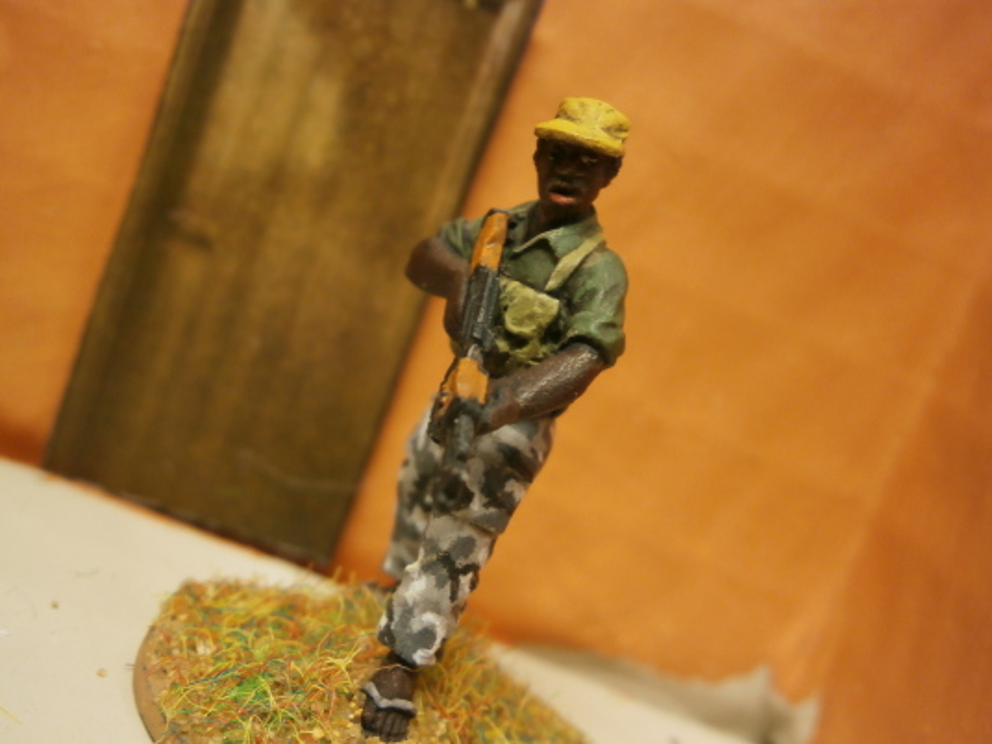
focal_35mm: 47
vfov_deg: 30.9
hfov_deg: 40.4
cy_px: 372
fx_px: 1347
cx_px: 496
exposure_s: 1/15
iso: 200
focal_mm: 8.3
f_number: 3.4
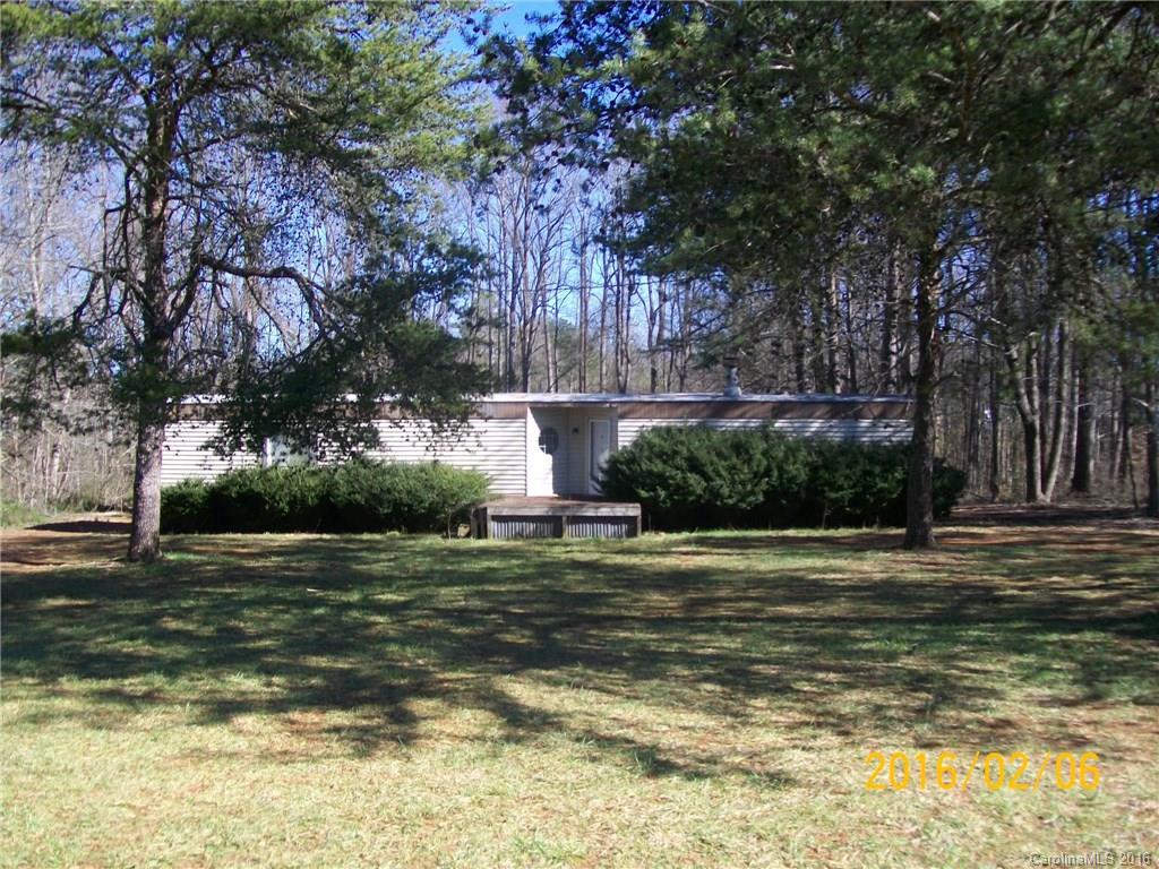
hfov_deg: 51.4
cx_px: 580
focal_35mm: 36
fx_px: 1205
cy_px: 434
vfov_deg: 39.7
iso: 64
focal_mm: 6
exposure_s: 1/400
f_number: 2.7
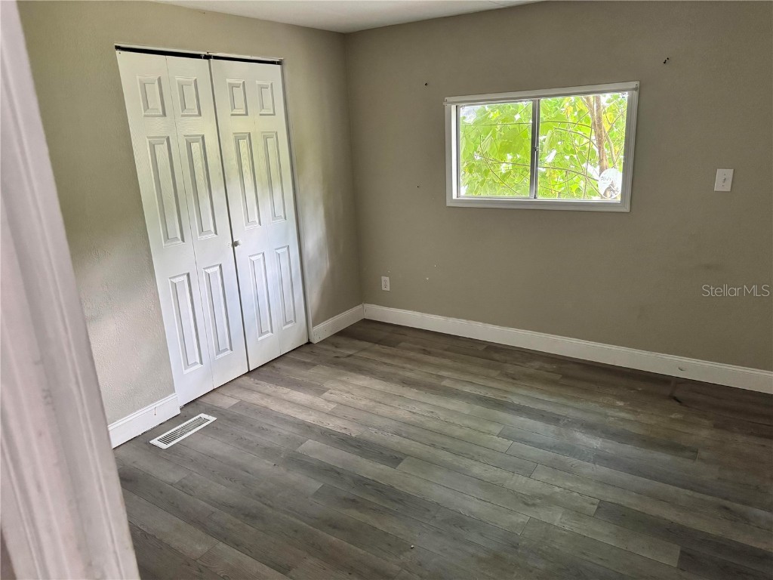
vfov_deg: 56.8
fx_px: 536
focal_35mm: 24
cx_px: 386
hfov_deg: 71.6
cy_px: 290
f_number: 1.78
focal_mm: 6.76
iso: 800
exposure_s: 1/60
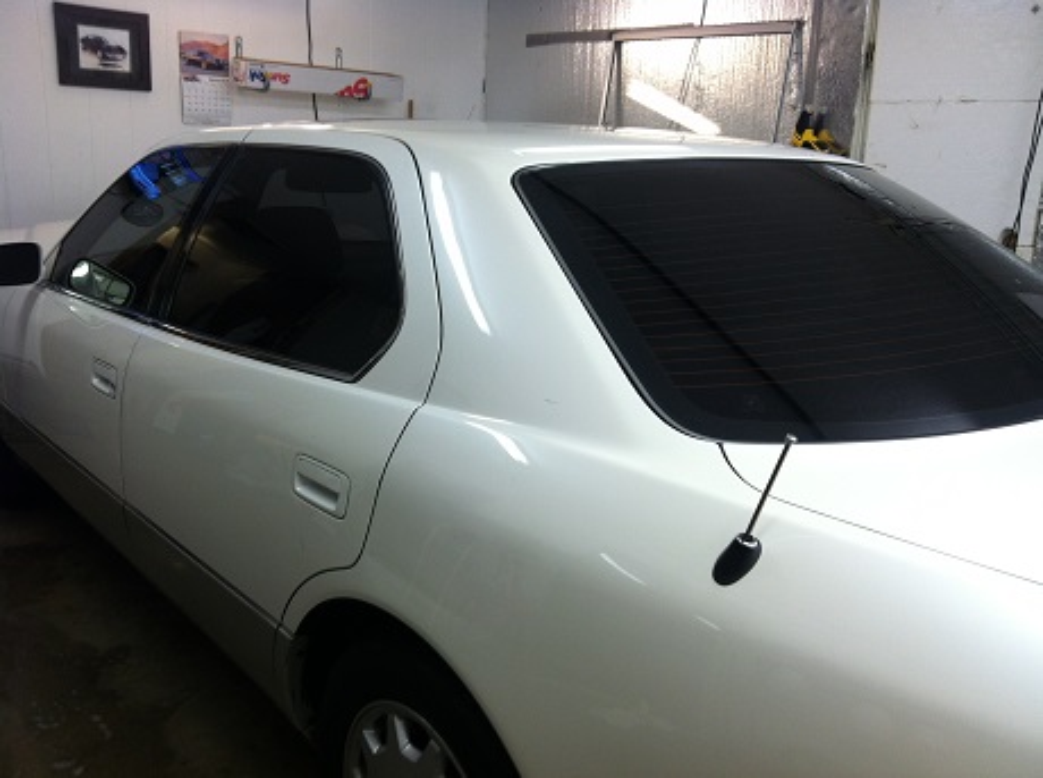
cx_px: 522
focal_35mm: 35
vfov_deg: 40.6
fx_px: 1052
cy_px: 389
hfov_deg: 52.7
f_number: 2.8
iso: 80
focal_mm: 3.85
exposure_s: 1/24
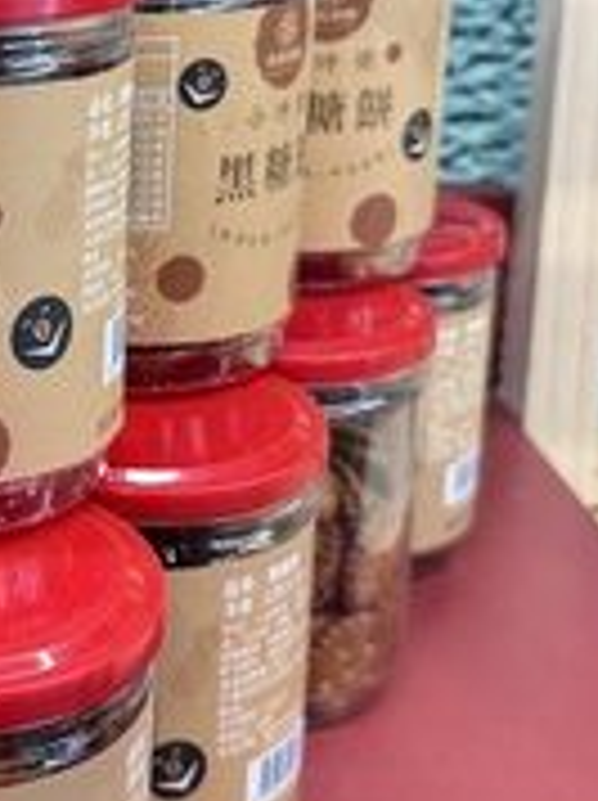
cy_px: 202
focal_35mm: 73
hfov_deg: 18.9
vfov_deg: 26.4
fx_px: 1686
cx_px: -133
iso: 200
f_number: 1.78
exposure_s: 1/60
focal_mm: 6.76
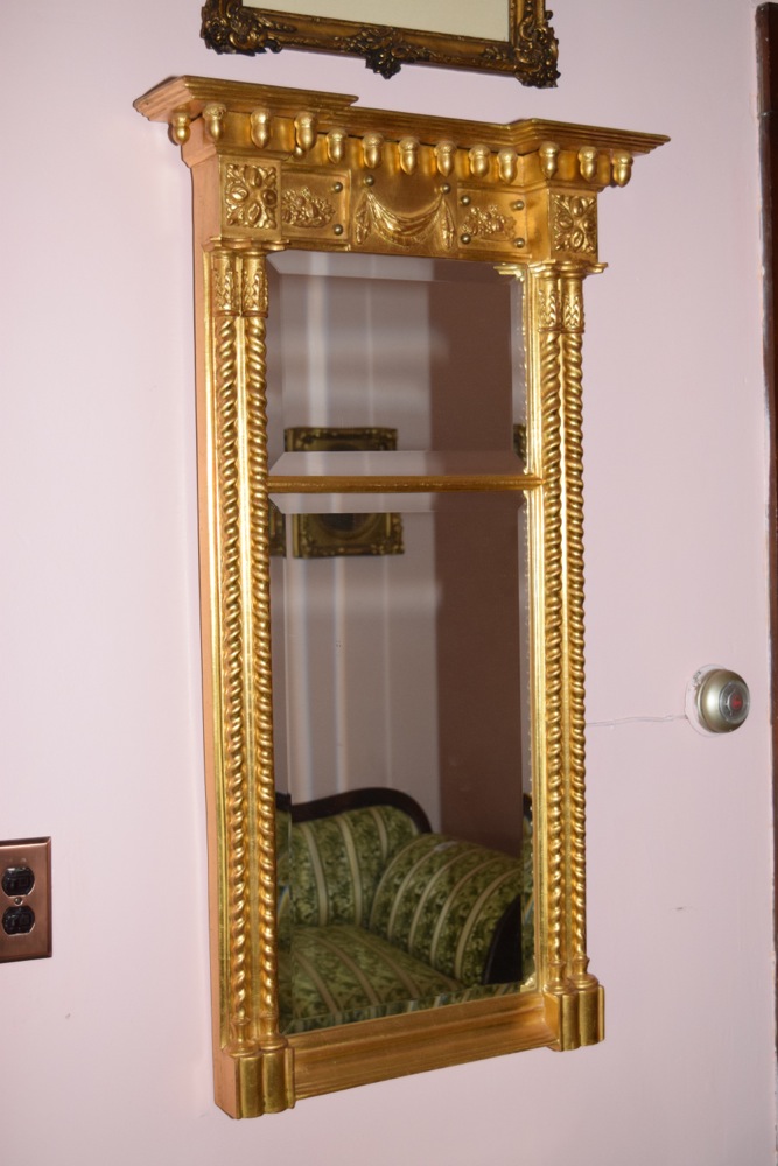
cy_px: 583
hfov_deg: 26.5
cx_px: 389
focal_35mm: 51
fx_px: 1653
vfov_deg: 38.9
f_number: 4.5
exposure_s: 1/60
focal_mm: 34
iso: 1100
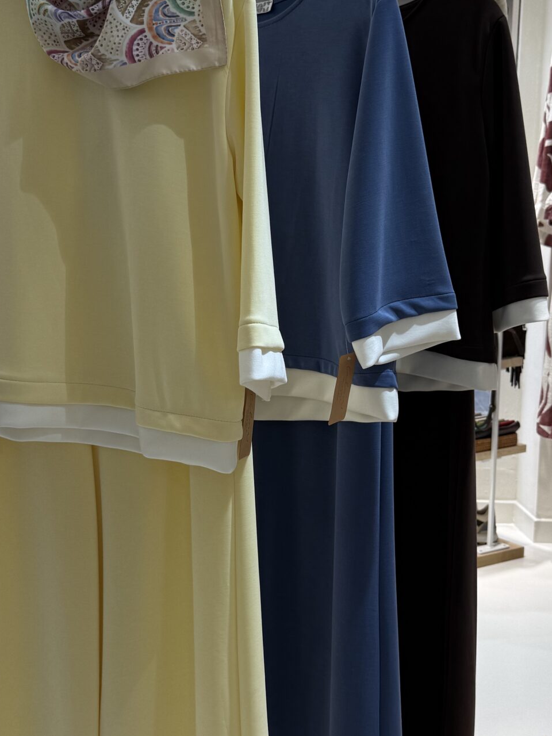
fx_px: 1021
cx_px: 249
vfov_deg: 39.6
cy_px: 394
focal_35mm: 48
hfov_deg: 30.2
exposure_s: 1/416
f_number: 1.78
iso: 80
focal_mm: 6.76
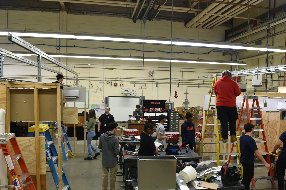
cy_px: 107
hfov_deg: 65.5
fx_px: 222
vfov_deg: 46.2
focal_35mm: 28
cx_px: 148
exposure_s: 1/80
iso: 1600
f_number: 4.5
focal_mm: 24
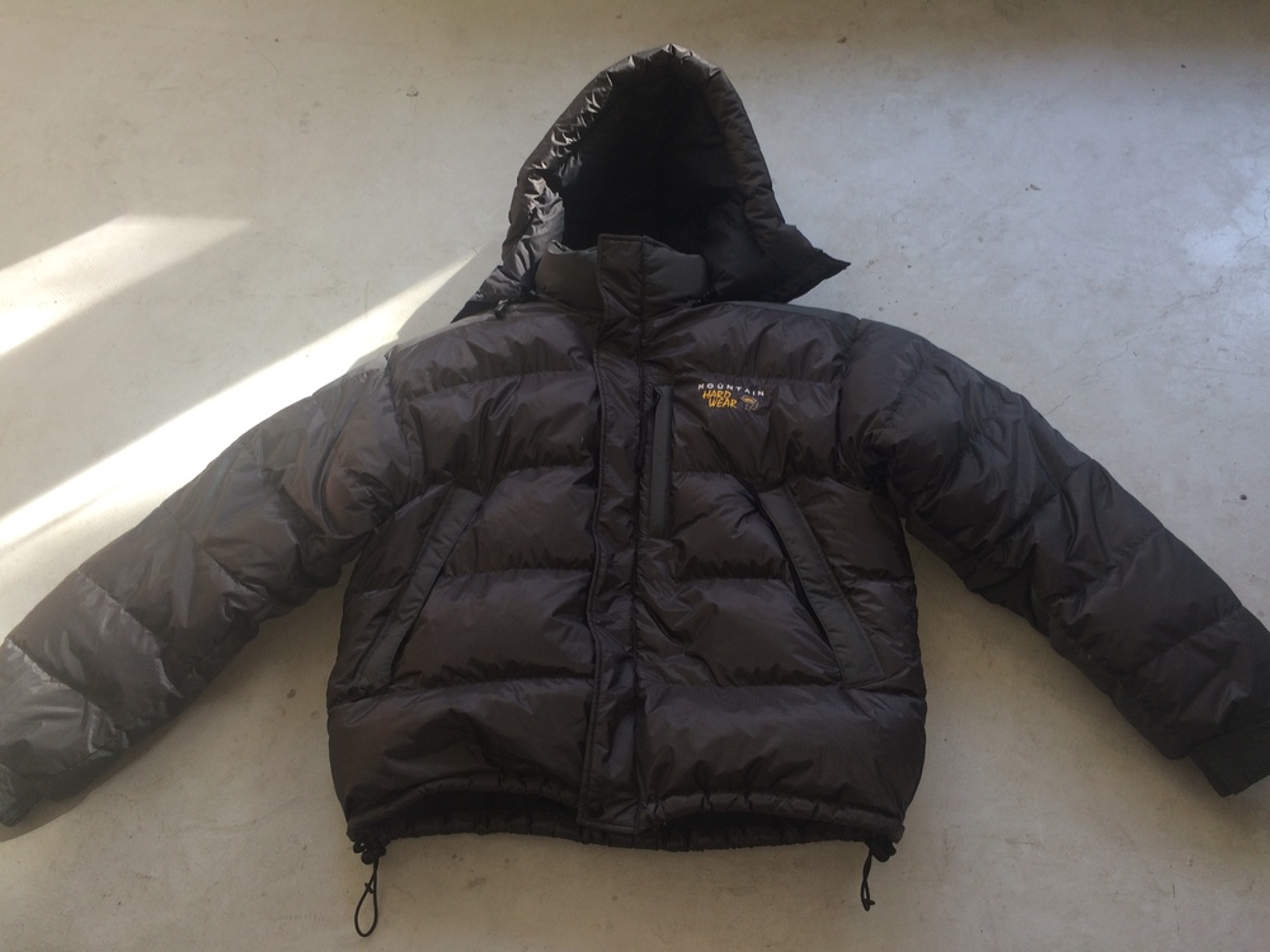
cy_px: 476
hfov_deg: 61.7
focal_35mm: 29
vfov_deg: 48.2
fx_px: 1064
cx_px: 635
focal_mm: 4.15
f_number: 2.2
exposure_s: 1/32
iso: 32
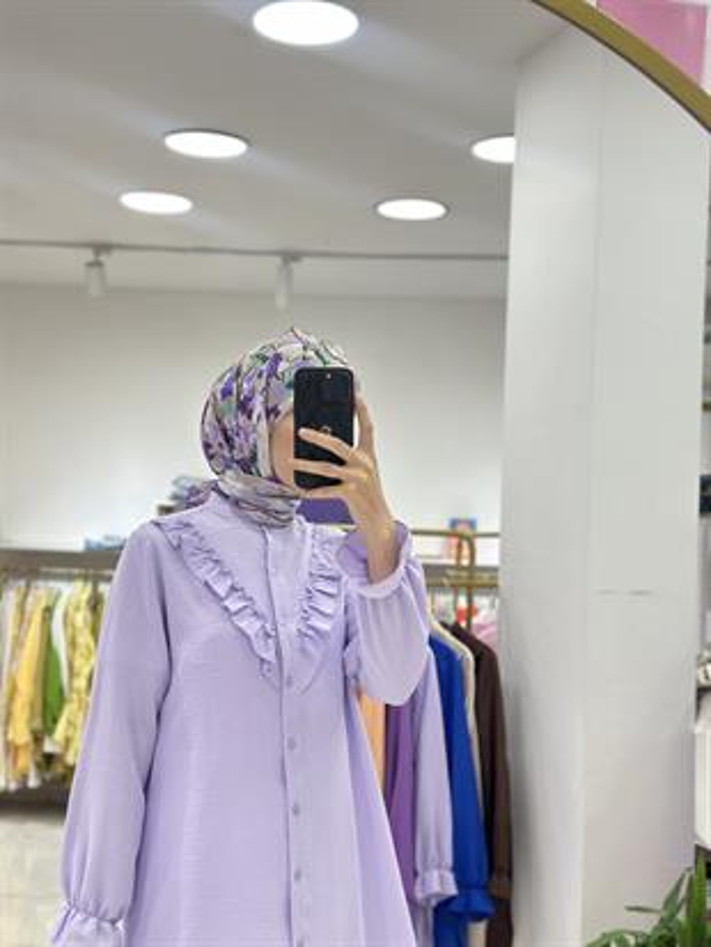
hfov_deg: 30.3
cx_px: 356
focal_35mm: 48
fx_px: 1314
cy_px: 474
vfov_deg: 39.6
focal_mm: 6.86
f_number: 1.78
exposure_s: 1/100
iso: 100
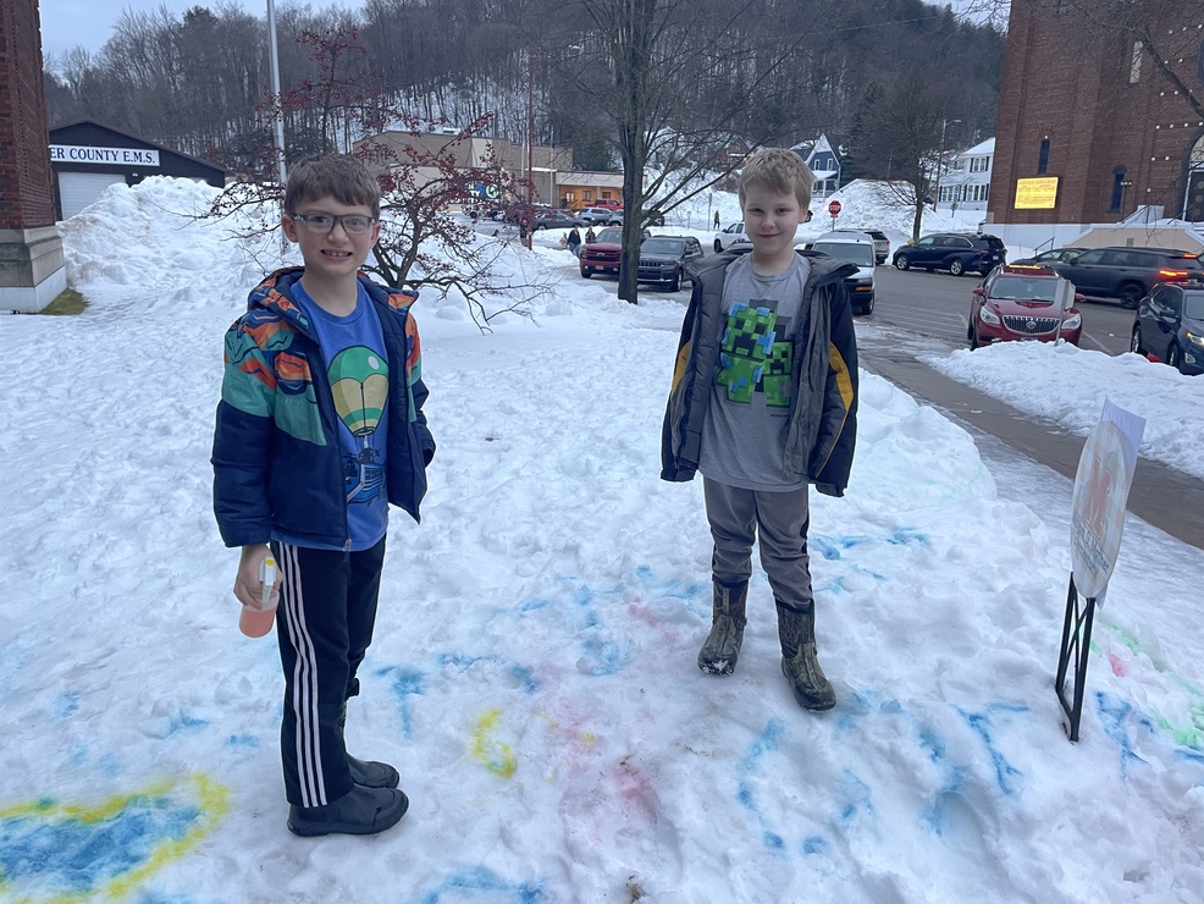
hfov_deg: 65.3
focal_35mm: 27
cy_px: 442
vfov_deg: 51.4
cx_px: 590
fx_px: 939
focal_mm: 4.2
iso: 80
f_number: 1.6
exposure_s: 1/50
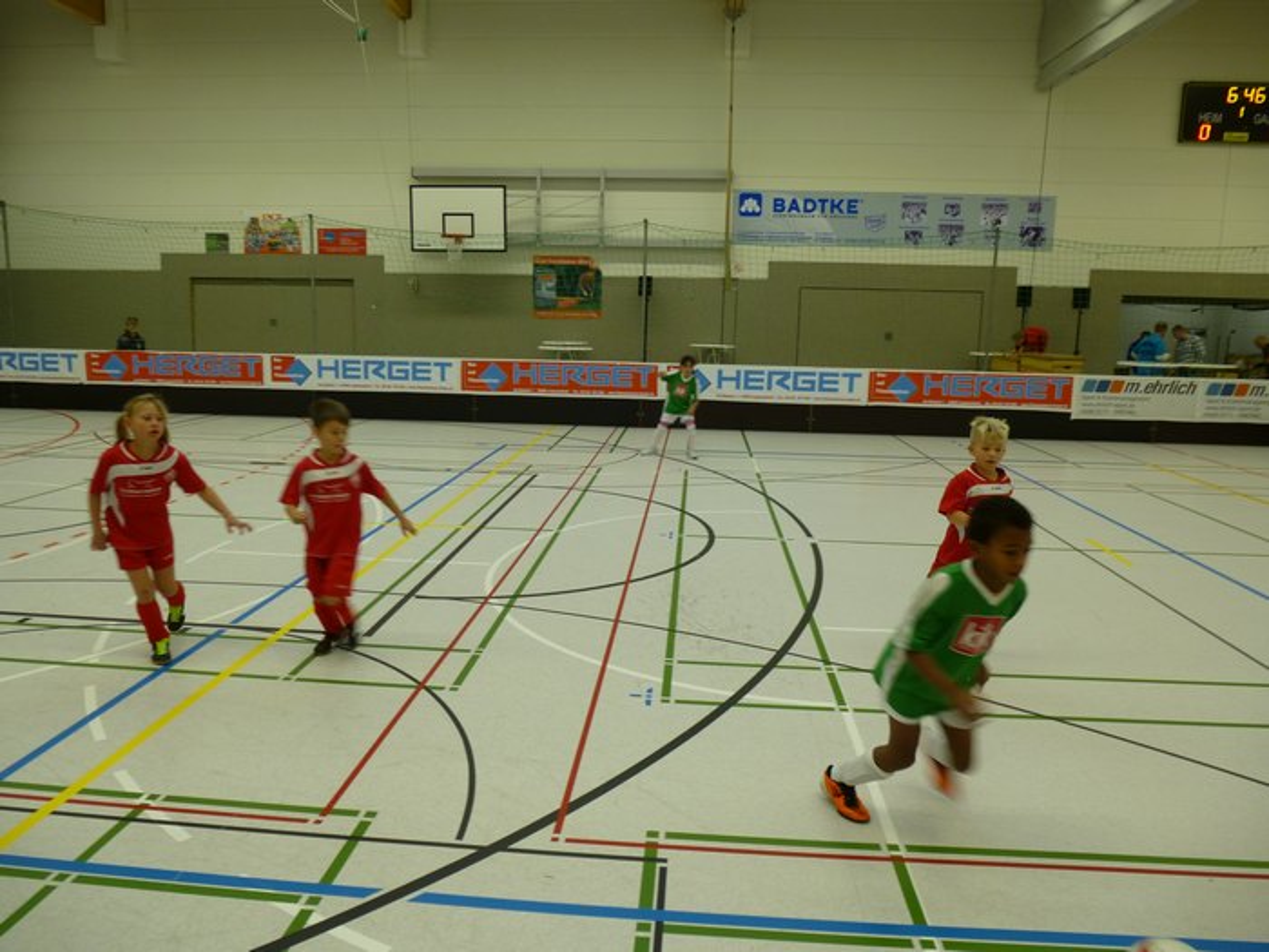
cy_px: 476
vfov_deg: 56.8
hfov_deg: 71.6
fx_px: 880
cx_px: 634
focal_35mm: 24
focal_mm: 4.3
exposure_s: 1/60
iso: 125
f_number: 3.3
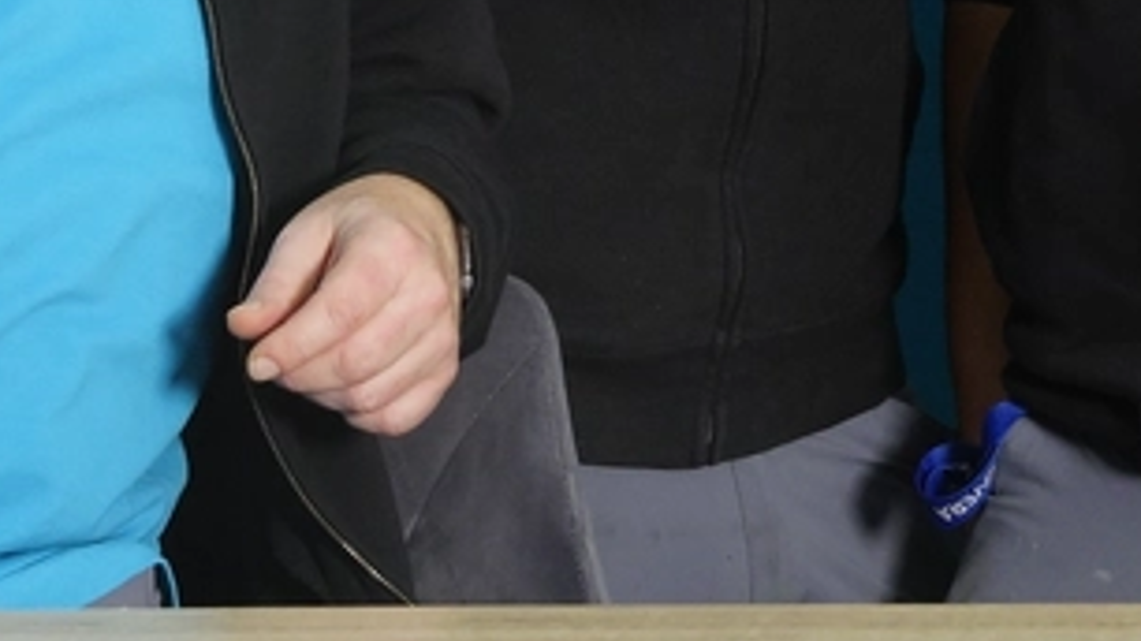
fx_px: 10890
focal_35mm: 360
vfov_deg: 3.3
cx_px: 1100
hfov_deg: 6.0
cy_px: -790
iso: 500
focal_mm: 70
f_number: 10
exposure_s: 1/60
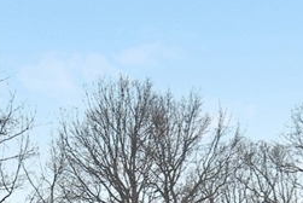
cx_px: 163
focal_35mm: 104
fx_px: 877
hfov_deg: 19.6
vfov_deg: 11.9
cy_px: 396
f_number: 10
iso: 500
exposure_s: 1/200
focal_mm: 17
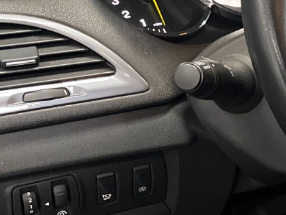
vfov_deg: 15.4
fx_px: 793
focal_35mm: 96
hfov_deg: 16.7
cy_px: 131
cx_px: 527
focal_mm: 5.1
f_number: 1.6
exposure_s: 1/37
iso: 640
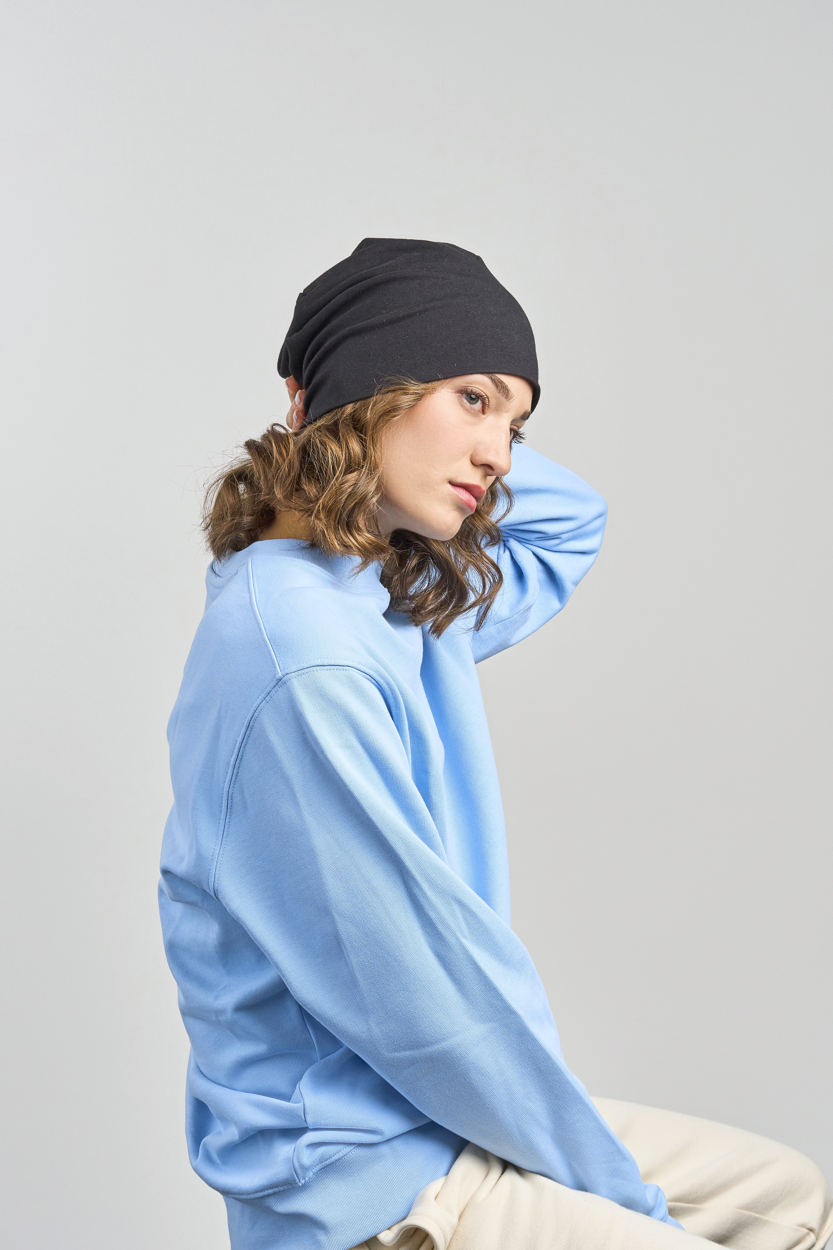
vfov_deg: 27.0
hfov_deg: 18.2
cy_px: 625
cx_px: 416
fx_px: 2603
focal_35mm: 75
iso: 320
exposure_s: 1/160
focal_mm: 50
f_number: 9
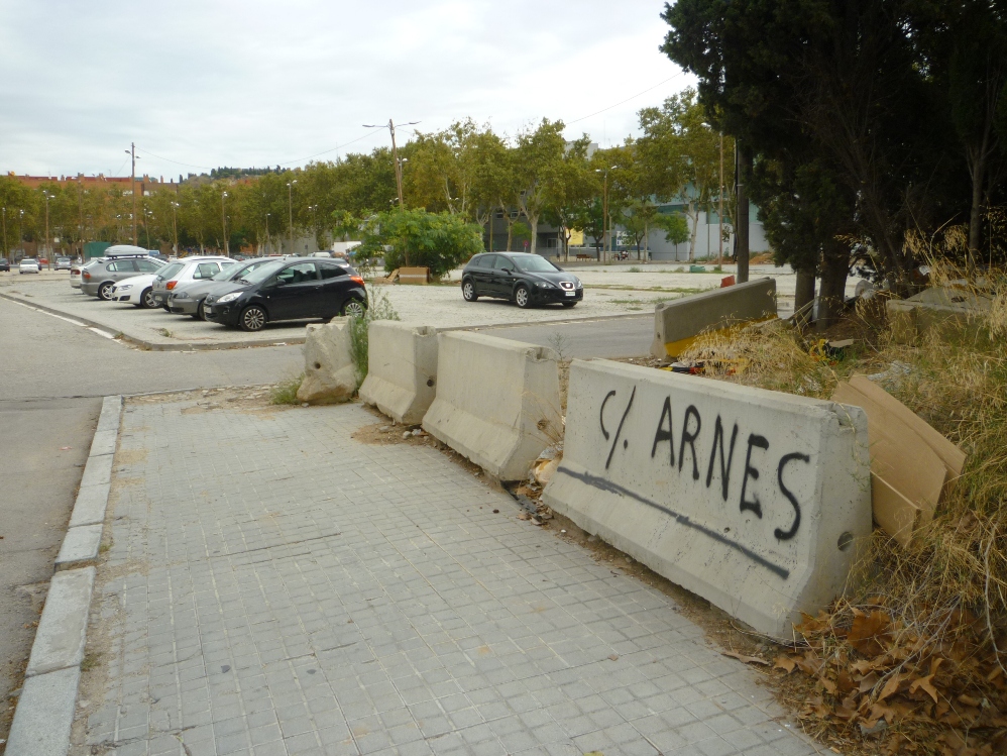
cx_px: 504
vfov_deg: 48.2
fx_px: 844
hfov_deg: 61.6
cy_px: 378
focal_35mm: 29
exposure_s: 1/500
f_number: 3.5
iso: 100
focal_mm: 5.2
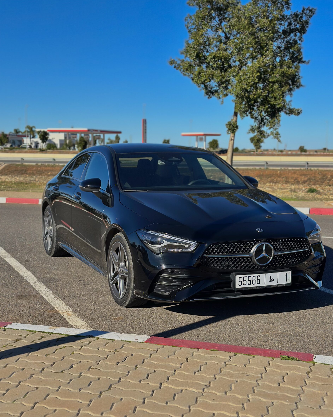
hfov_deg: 29.7
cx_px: 170
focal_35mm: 51
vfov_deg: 36.7
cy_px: 205
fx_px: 628
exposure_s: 1/6211
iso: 80
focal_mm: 6.86
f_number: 1.78
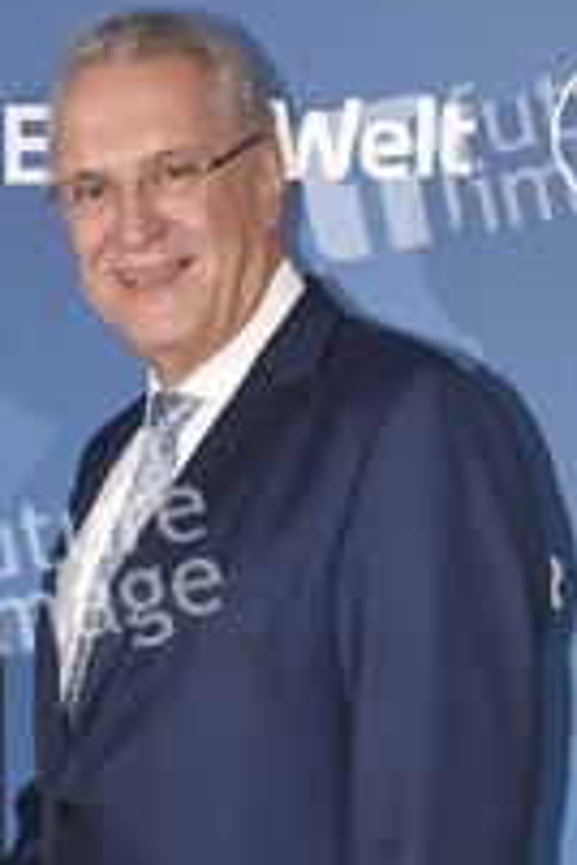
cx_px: 125
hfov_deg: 9.2
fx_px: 3582
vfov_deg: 13.6
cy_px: 805
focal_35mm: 149
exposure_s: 1/80
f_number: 6.3
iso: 2500
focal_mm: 75
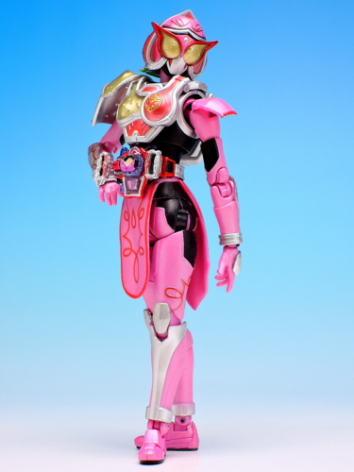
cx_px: 177
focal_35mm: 105
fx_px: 1432
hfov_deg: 14.1
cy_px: 236
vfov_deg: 18.7
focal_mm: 22.4
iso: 80
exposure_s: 1/2.5
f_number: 5.8
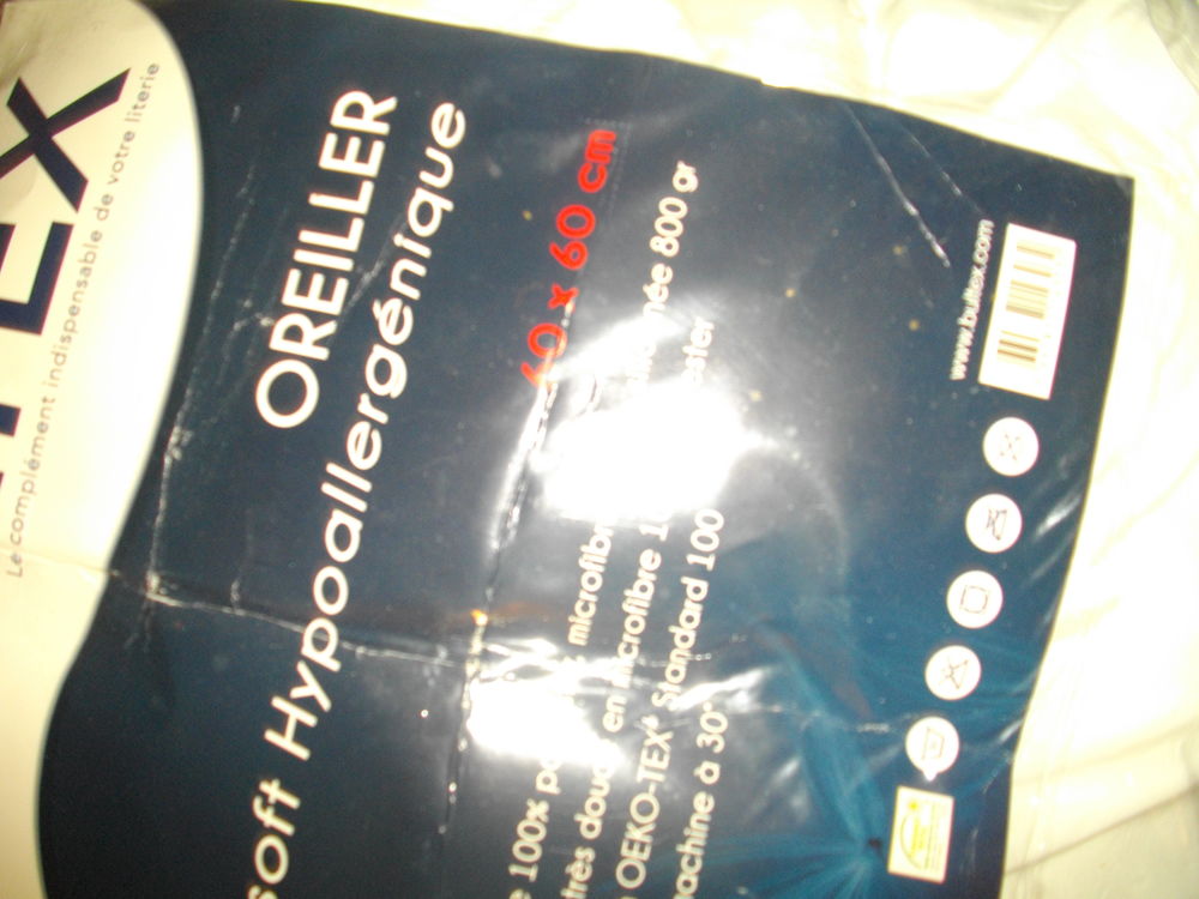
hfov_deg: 56.8
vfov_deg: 44.2
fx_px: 1108
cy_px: 450
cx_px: 600
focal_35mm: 32
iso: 200
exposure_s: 1/50
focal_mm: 5.7
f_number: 2.9
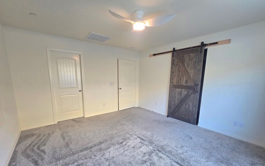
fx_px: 101
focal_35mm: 14
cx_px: 131
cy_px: 97
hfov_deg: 105.3
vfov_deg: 78.0
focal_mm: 2.2
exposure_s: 1/60.2
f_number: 2.2
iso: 160
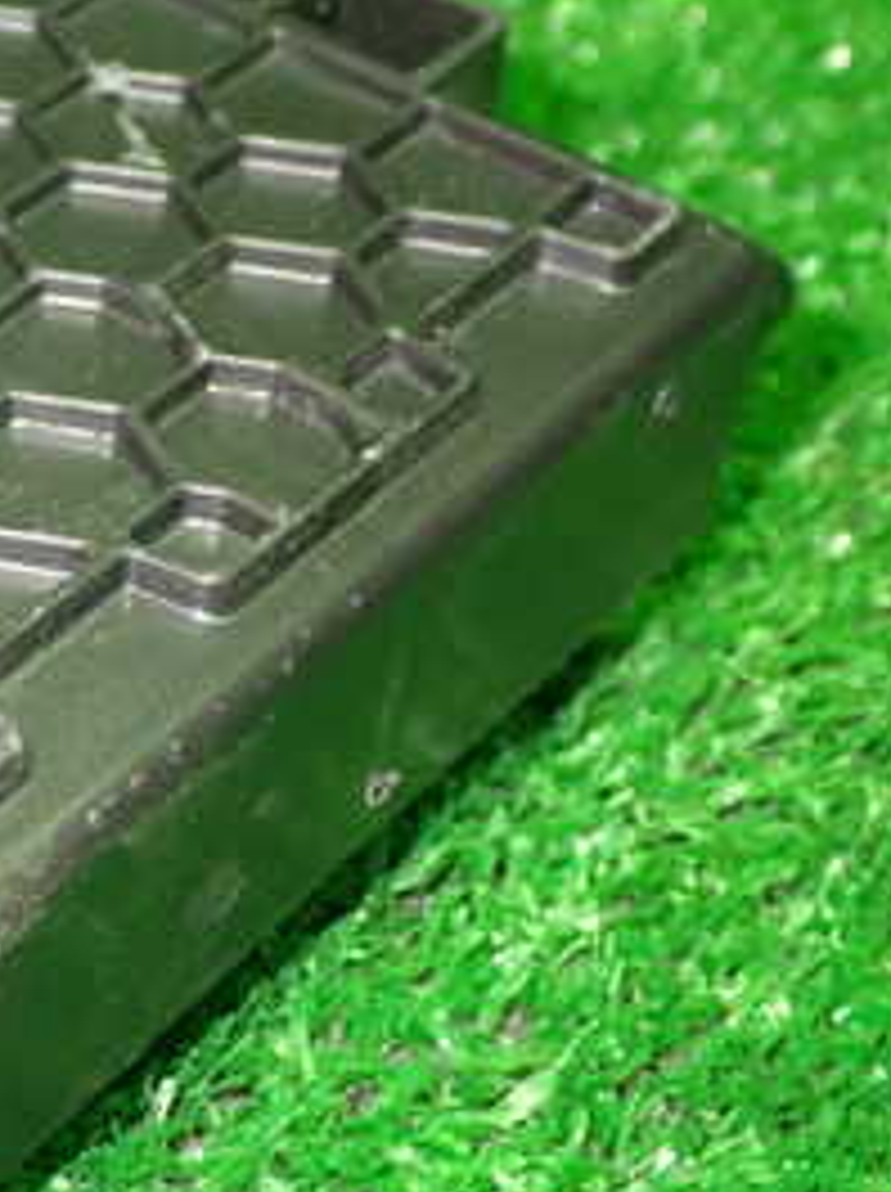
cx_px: -176
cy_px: 540
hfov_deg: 15.3
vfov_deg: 21.1
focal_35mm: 93
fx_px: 3199
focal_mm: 7.31
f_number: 2.8
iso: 800
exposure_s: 1/20
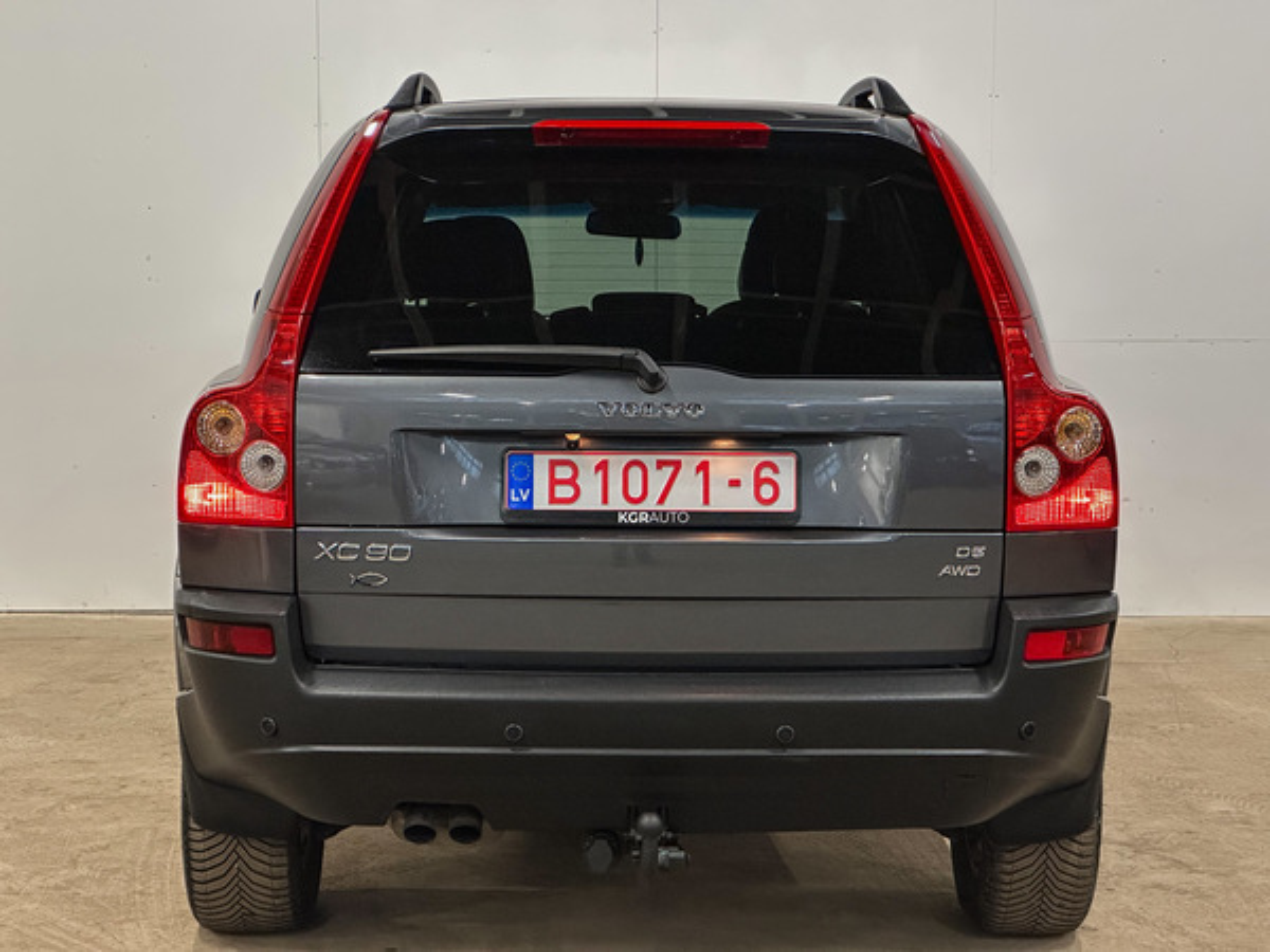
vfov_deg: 19.1
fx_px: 2825
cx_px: 635
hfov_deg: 25.3
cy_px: 476
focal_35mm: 77
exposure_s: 1/50
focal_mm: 9
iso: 400
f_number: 2.8
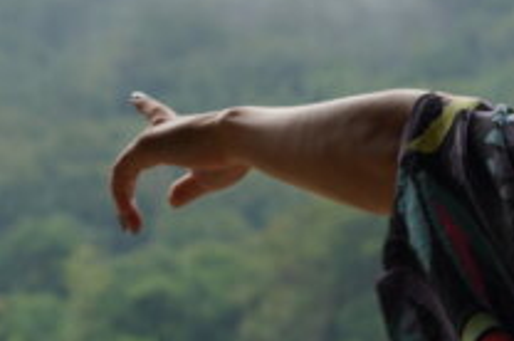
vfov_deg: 7.4
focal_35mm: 185
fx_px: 2637
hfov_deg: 11.0
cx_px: 492
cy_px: 7
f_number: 5
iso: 100
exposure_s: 1/100
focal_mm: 50
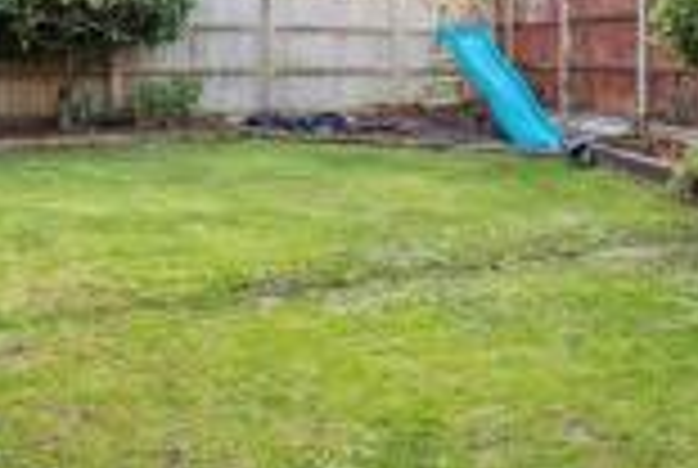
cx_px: 266
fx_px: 952
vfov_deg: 26.6
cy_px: 38
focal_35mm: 49
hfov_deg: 40.0
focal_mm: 16
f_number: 5.6
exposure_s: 1/40
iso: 320
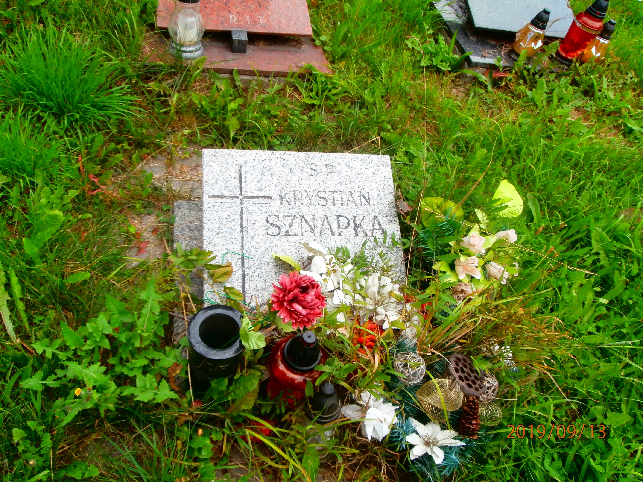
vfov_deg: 46.8
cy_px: 241
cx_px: 322
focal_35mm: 30
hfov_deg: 60.0
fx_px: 557
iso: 100
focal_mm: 5.36
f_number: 3.5
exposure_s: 1/160
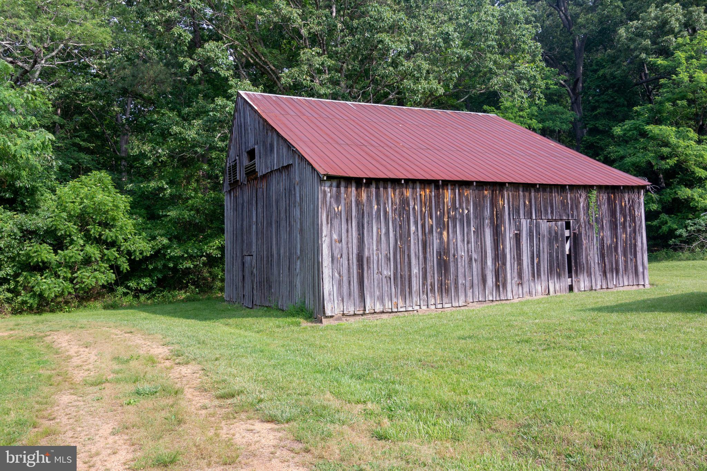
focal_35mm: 29
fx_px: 569
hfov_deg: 63.7
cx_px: 354
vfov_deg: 45.0
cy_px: 236
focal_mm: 11
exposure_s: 1/400
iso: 160
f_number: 4.5
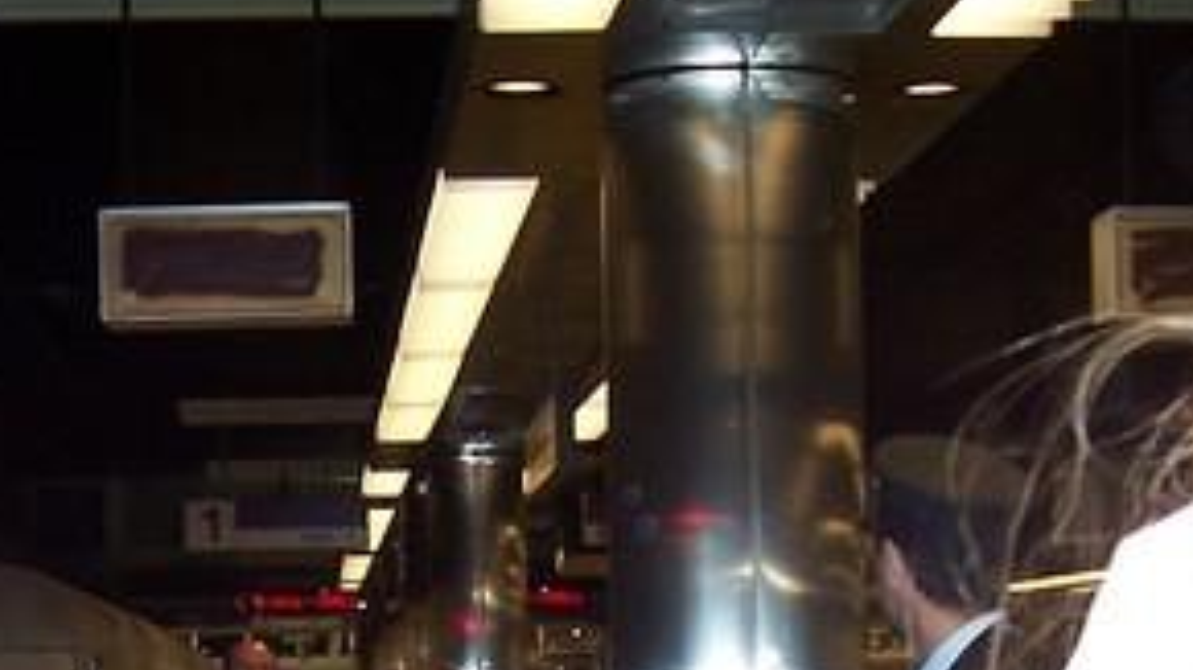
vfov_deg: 13.2
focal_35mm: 89
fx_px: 2815
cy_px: 822
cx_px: 432
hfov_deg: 23.9
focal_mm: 5.6
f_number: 2.8
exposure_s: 1/60
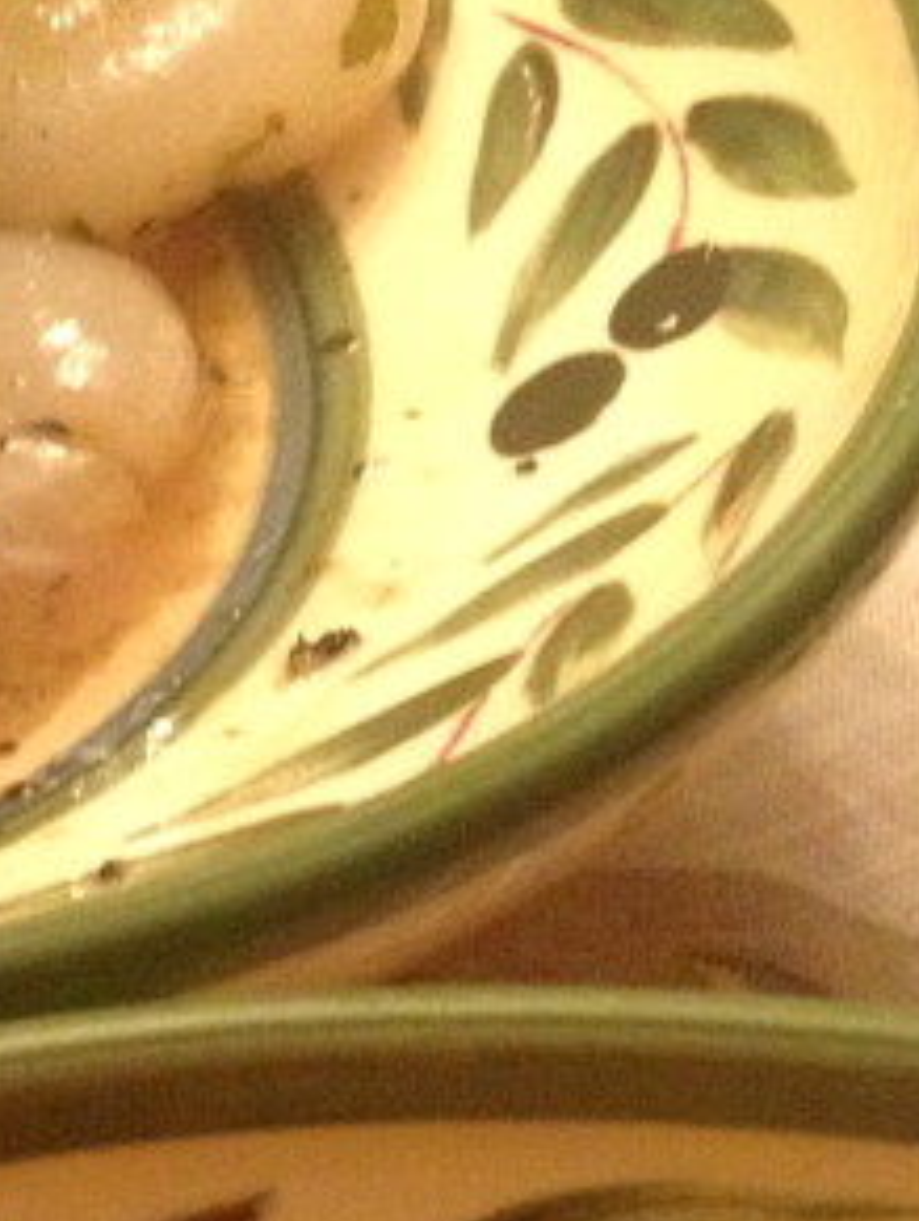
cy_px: 688
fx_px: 4344
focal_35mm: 123
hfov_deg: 11.6
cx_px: -449
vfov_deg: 16.0
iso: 400
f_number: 2.4
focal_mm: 4.28
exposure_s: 1/15
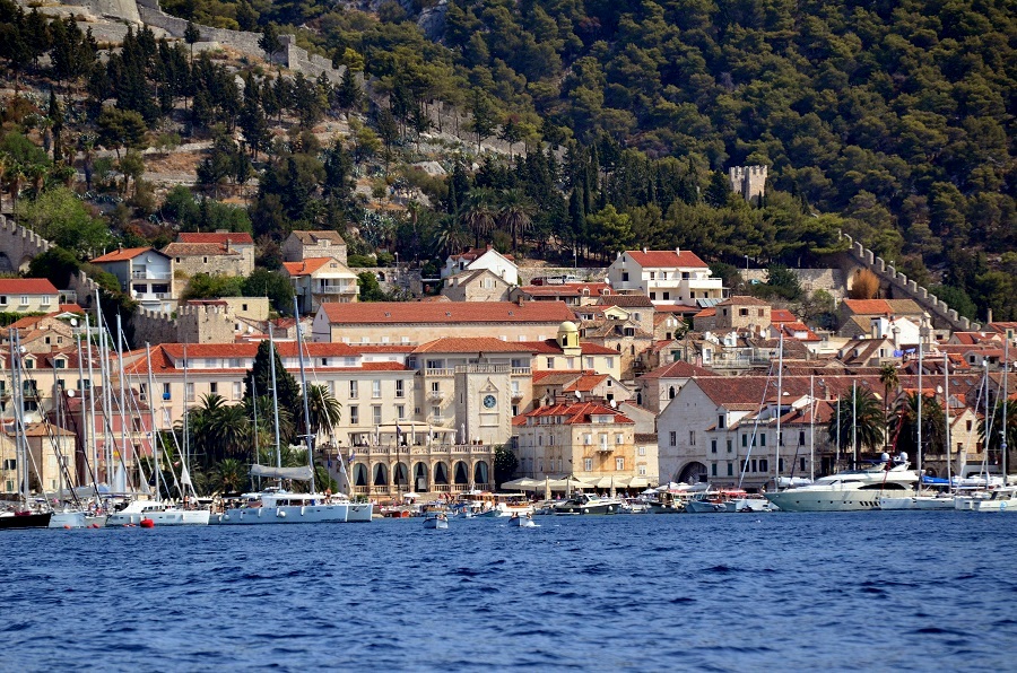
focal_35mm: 330
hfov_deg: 6.3
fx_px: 9303
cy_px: 336
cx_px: 508
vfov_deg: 4.1
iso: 640
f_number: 5.3
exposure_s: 1/4000
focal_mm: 220
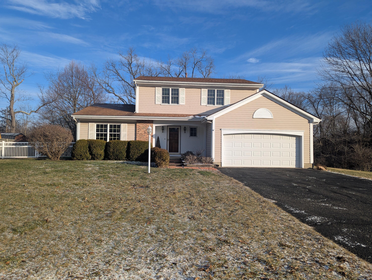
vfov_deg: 56.9
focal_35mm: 24
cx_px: 186
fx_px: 258
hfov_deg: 71.5
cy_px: 140
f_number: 1.85
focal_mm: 6.81
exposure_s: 1/2179
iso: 42
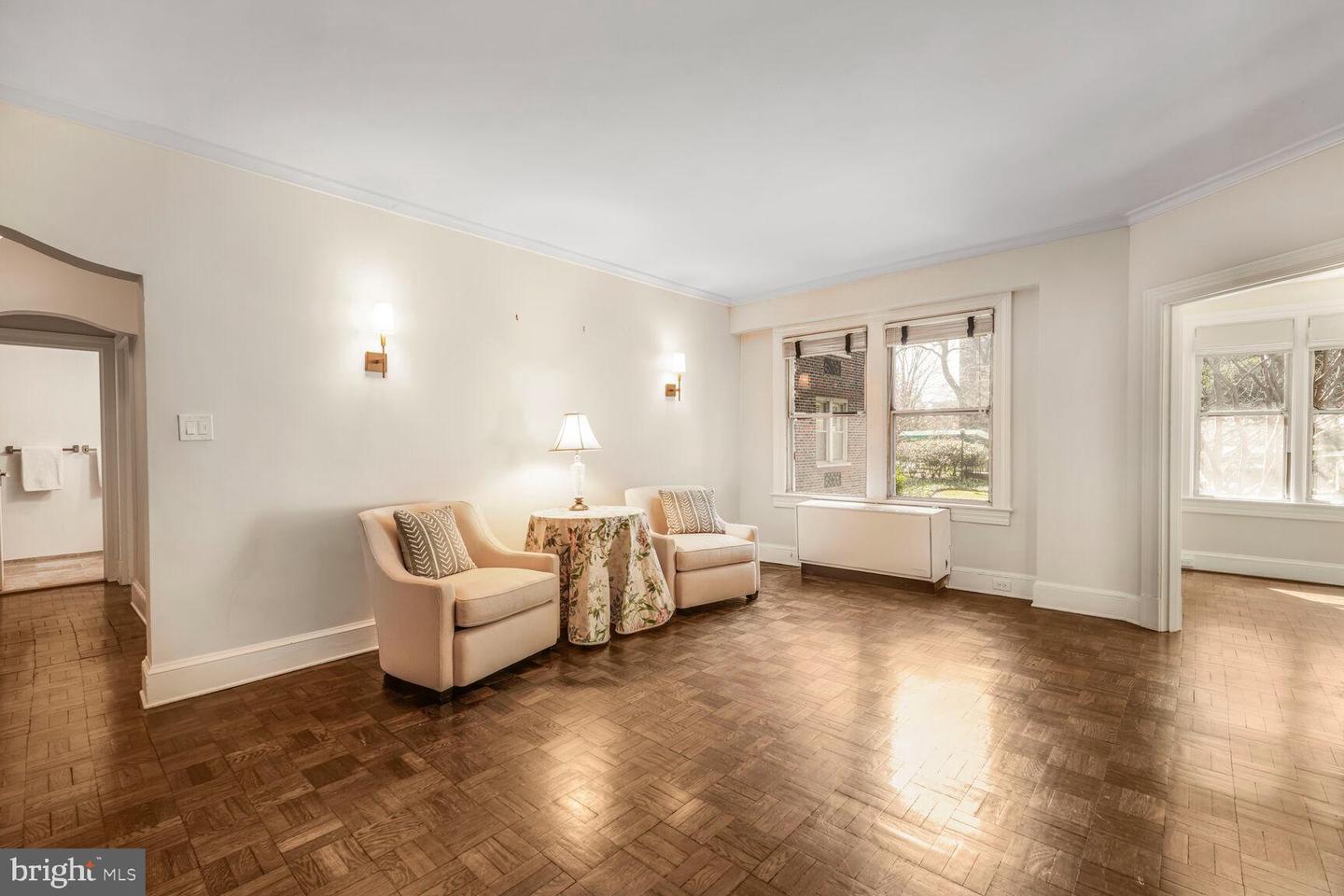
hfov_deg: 96.7
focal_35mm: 16
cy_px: 448
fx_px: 597
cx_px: 672
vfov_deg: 73.7
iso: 200
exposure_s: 1/1.67
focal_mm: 16
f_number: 8
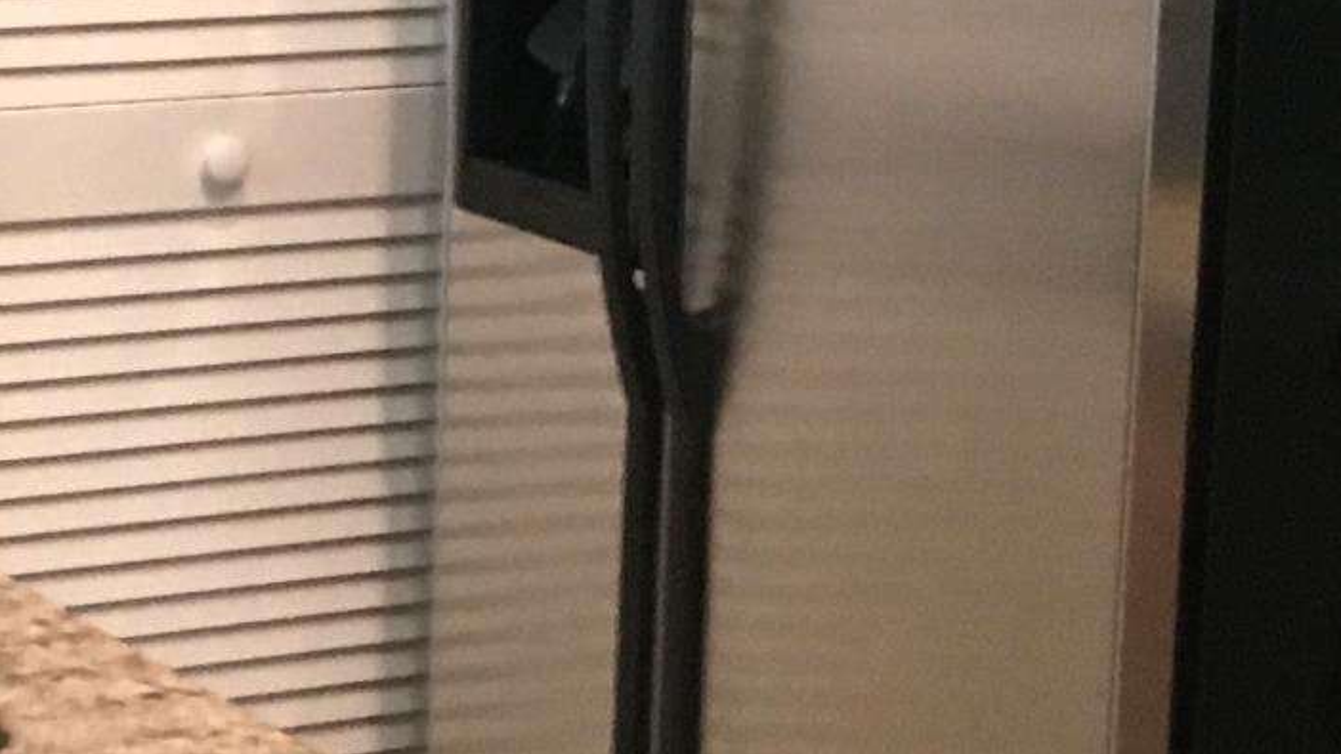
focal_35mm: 135
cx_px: 508
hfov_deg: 15.9
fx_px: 4801
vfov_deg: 9.0
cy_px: 338
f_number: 2.2
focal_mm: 4.15
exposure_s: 1/30
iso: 160
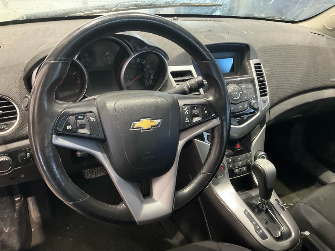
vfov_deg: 48.2
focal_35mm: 29
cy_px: 126
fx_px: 281
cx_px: 168
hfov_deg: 61.7
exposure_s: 1/30
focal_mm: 3
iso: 400
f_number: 1.8
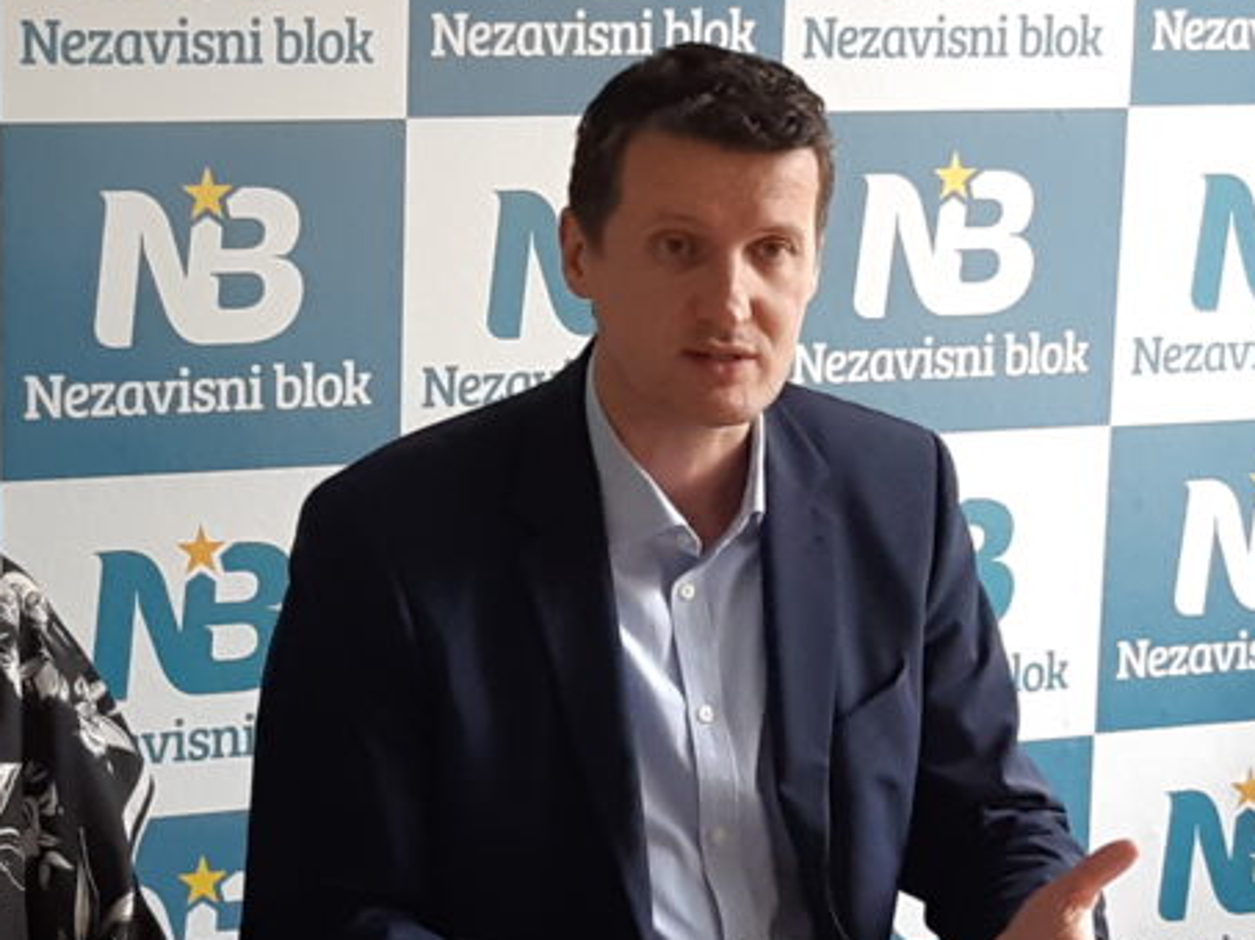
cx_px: 276
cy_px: 625
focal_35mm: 44
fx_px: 1594
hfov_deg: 41.4
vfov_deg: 32.6
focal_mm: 3.93
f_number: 1.7
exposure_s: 1/50
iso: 200
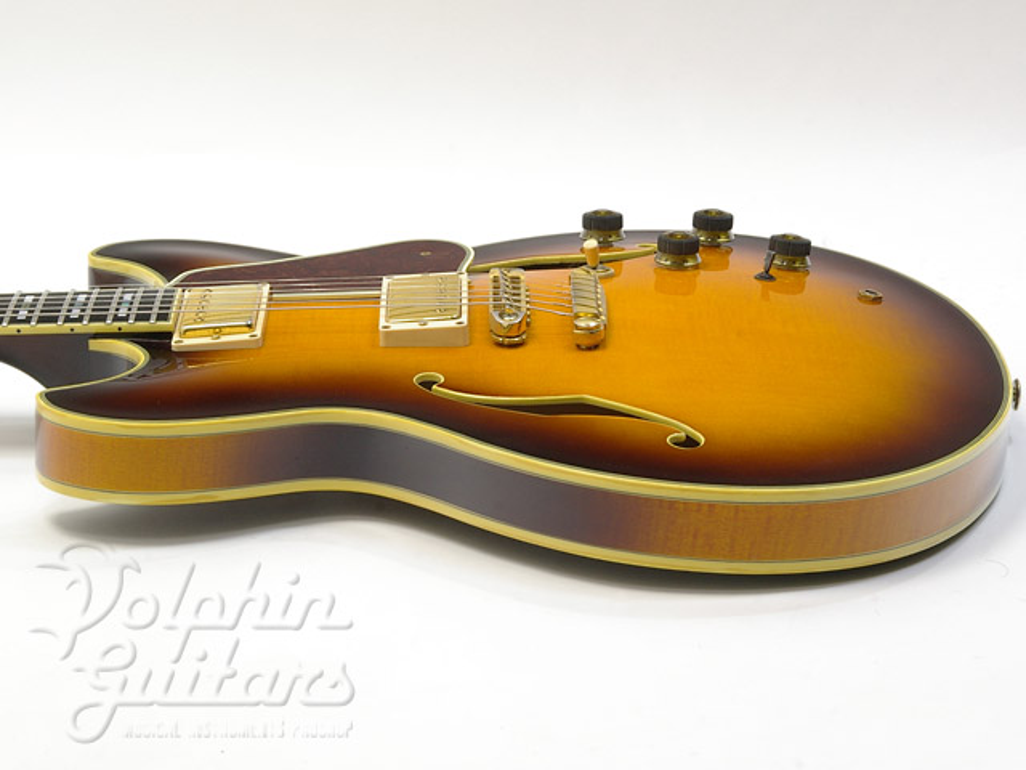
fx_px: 2786
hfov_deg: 20.9
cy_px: 385
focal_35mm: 94
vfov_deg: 15.7
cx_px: 513
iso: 400
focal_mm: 63
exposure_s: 1.5
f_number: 19
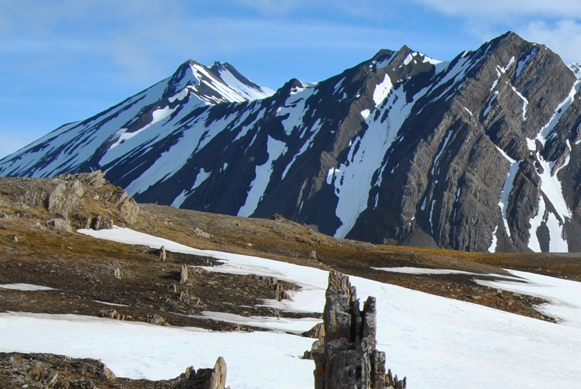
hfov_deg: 23.6
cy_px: 392
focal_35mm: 81
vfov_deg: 16.5
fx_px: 1309
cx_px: 624
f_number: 9
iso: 100
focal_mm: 18
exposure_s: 1/320
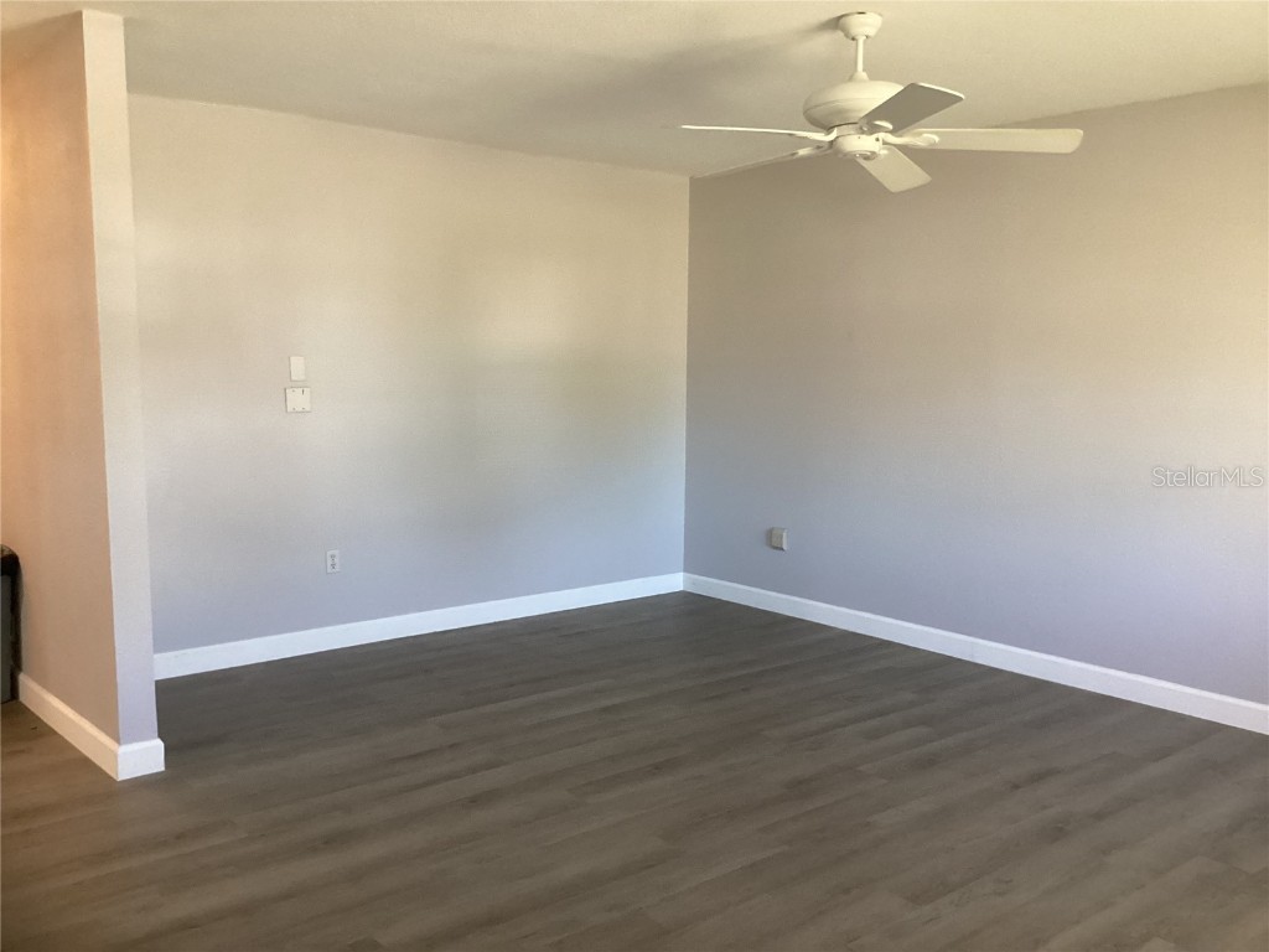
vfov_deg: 45.4
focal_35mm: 31
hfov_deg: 58.4
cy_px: 476
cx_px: 634
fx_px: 1136
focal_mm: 3.3
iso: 320
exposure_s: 1/60
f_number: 2.4
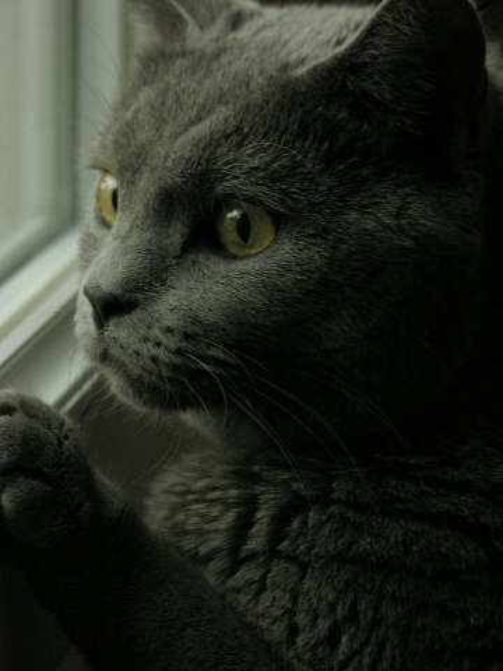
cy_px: 336
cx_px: 252
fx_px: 3720
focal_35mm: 192
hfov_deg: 7.7
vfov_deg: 10.3
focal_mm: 49
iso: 200
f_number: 4.1
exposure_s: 1/60
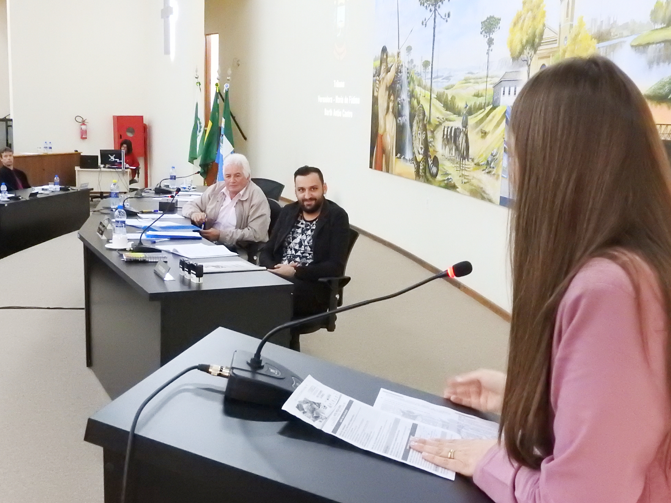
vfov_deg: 30.8
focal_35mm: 47
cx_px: 346
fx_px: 911
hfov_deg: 40.4
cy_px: 290
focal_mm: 7.2
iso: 1600
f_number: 4.8
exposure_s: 1/25
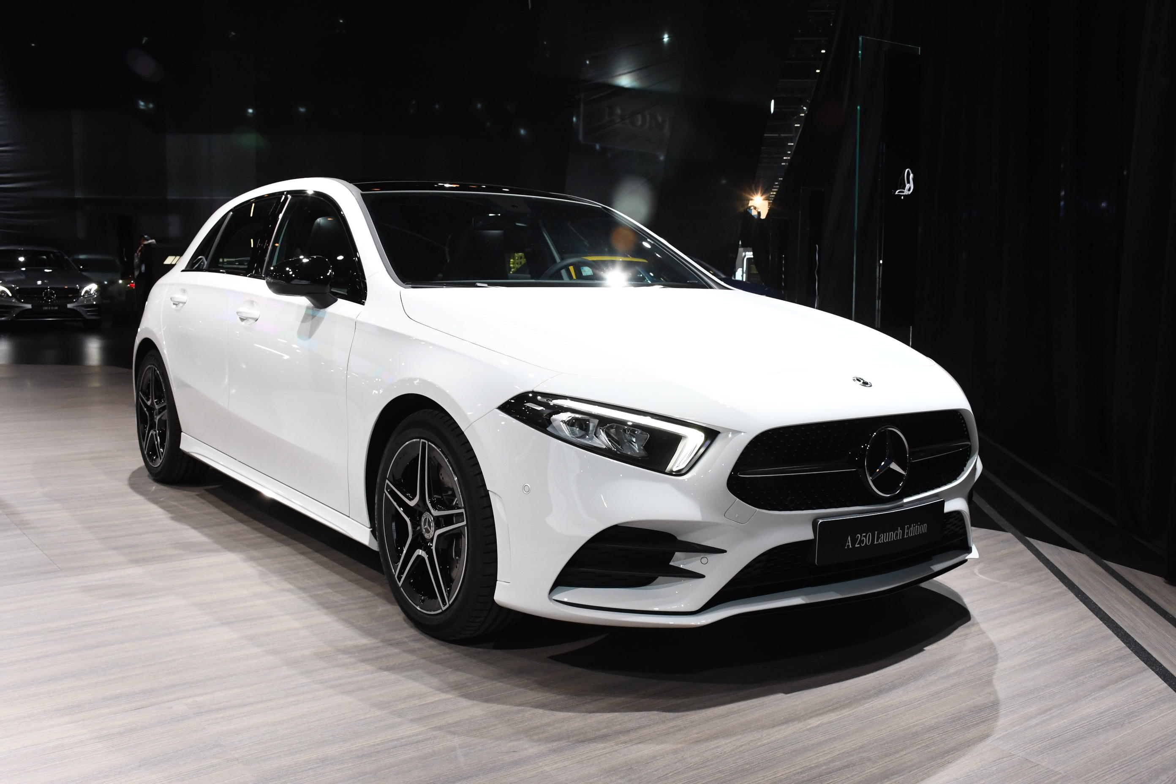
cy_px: 392
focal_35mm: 34
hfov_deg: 55.8
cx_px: 588
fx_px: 1111
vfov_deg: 38.9
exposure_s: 1/160
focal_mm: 23
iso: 2000
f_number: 9
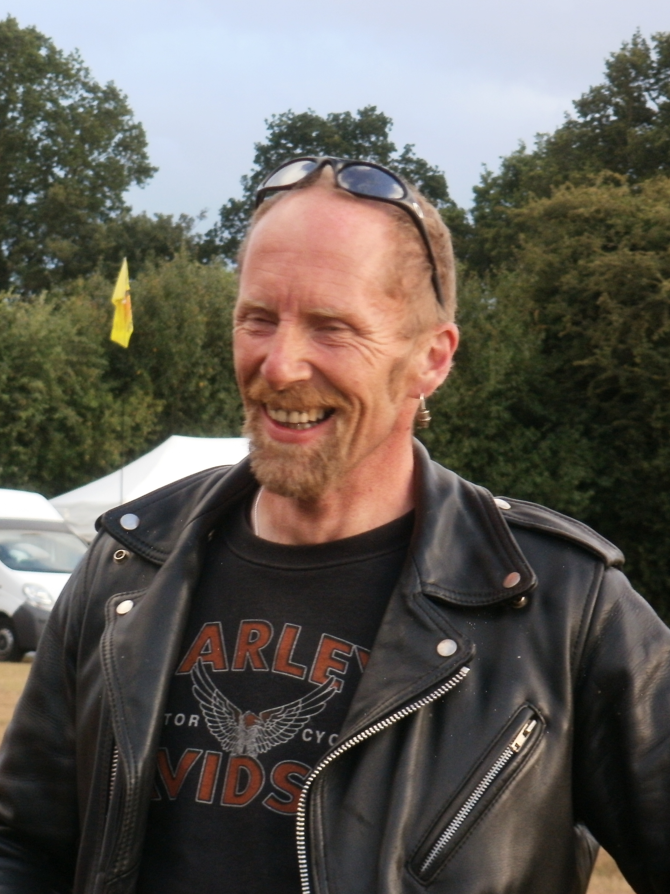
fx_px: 4181
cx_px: 244
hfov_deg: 9.2
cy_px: 448
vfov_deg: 12.2
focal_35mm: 162
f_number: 5.3
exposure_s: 1/80
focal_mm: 21.2
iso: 125
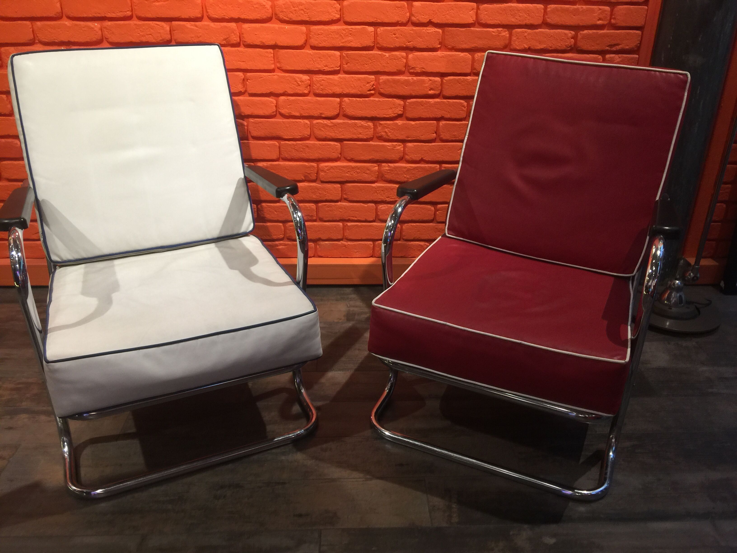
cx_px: 368
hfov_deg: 61.7
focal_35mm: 29
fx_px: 617
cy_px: 276
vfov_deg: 48.2
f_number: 2.2
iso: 40
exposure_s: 1/33
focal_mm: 4.15
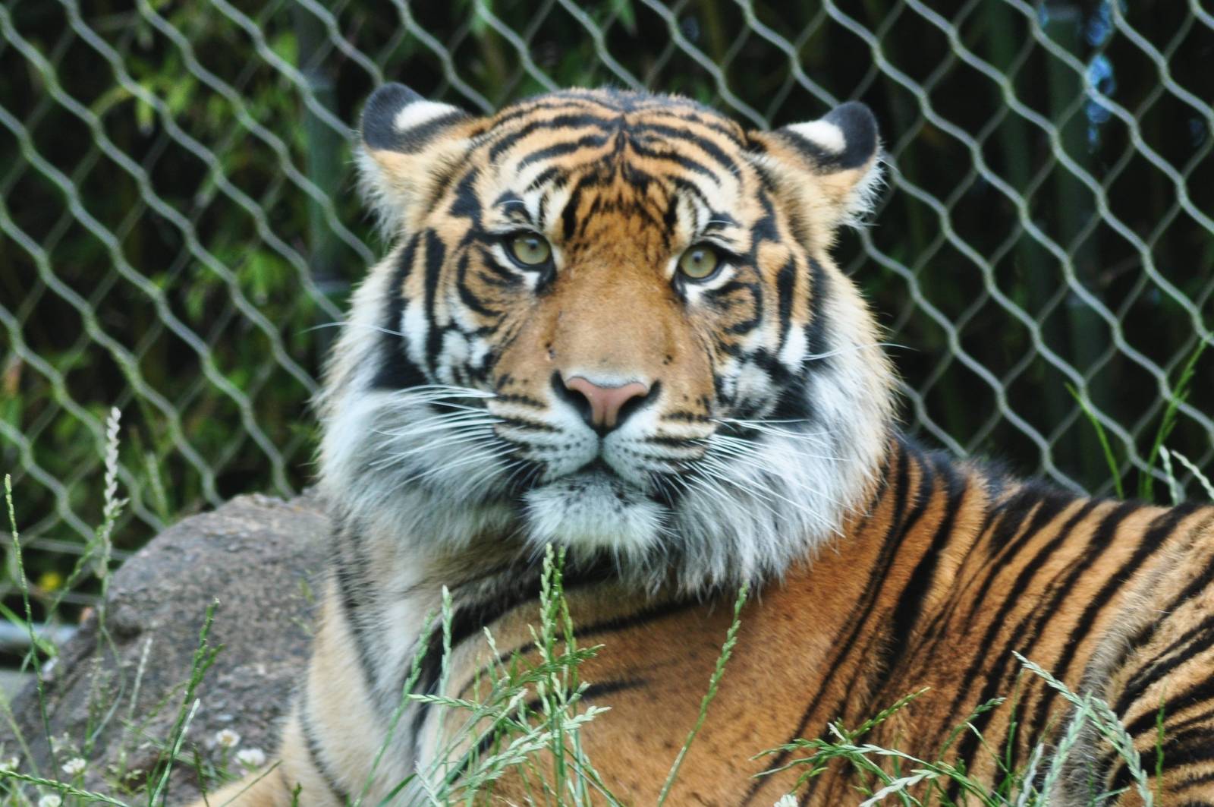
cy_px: 404
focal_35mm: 450
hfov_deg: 4.6
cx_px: 607
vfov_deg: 3.0
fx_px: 15158
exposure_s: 1/160
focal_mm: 300
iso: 400
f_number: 9
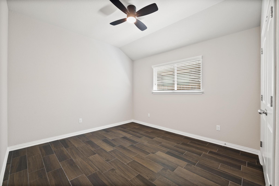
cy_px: 93
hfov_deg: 102.3
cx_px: 140
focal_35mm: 14
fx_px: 112
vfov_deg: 79.2
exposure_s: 1
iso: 250
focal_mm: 14.5
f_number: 8
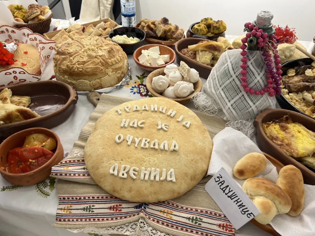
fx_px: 237
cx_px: 158
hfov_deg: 67.3
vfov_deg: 53.1
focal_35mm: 26
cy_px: 118
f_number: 1.5
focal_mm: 5.7
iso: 125
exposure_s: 1/116
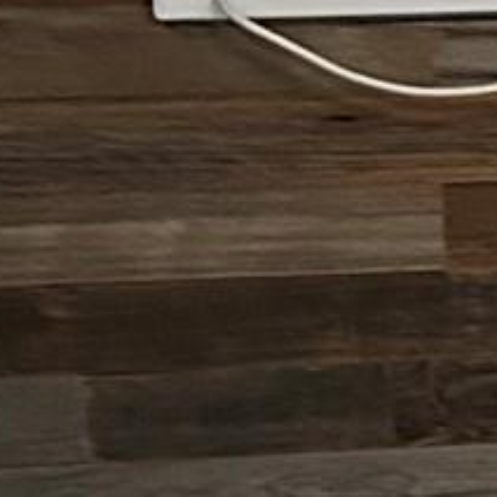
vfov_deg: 7.9
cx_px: 2140
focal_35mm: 222
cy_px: 220
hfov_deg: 6.2
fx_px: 3606
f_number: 1.5
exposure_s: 1/40
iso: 500
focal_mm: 5.7
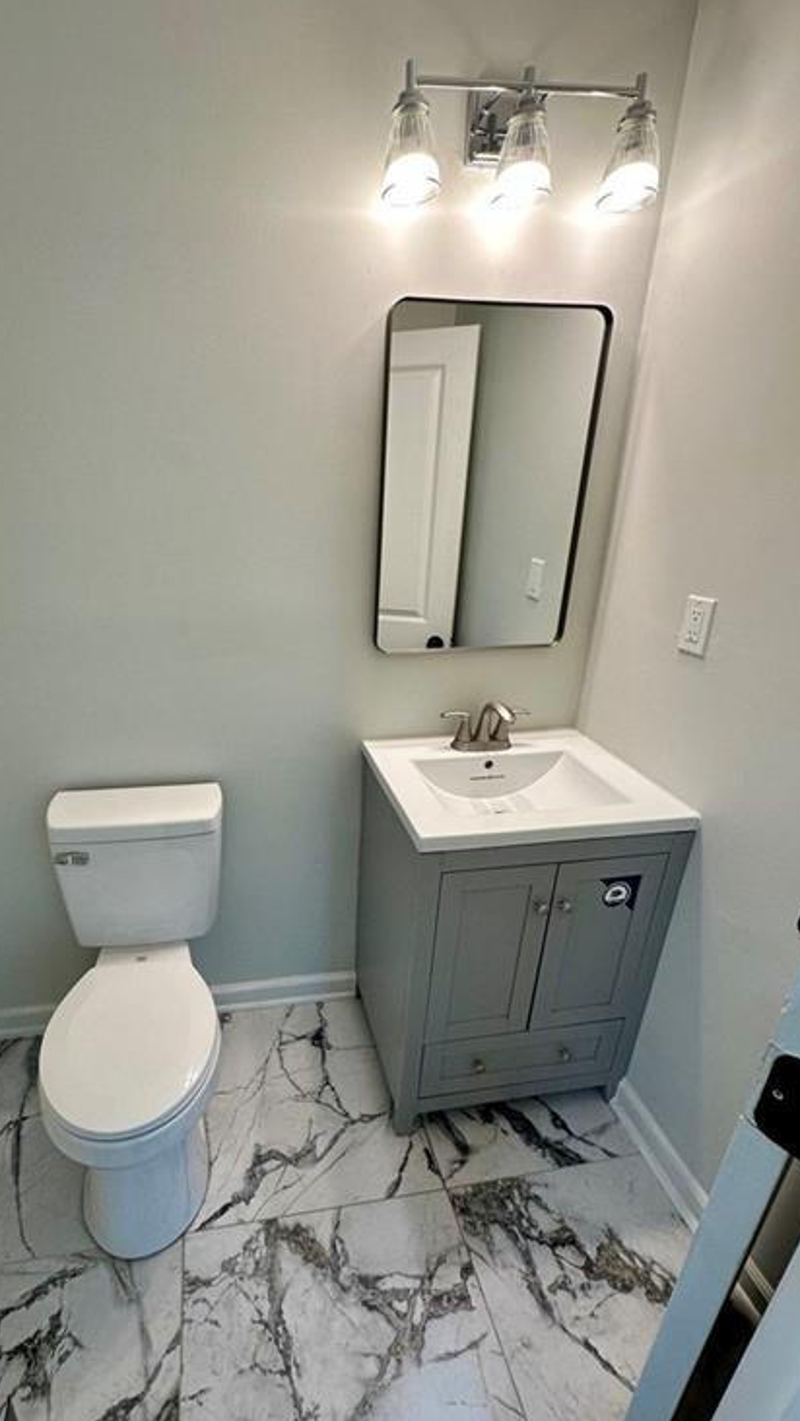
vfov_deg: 99.4
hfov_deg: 66.1
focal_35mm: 16
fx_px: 603
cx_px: 299
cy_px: 709
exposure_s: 1/120
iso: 125
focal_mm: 2.22
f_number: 2.2
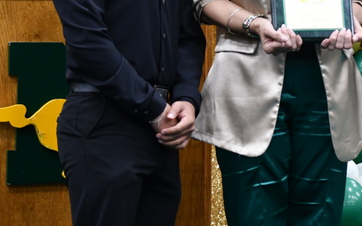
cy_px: -22
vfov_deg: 6.5
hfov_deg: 10.4
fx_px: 1972
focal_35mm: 200
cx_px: 335
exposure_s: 1/125
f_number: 4.8
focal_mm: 52
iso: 1400
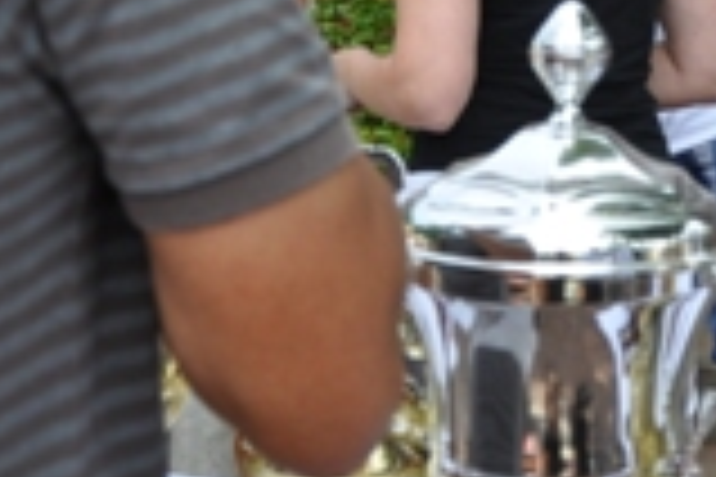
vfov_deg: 14.1
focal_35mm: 93
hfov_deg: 21.1
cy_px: -158
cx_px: 739
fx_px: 1850
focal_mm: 22
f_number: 4.5
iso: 400
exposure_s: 1/1000
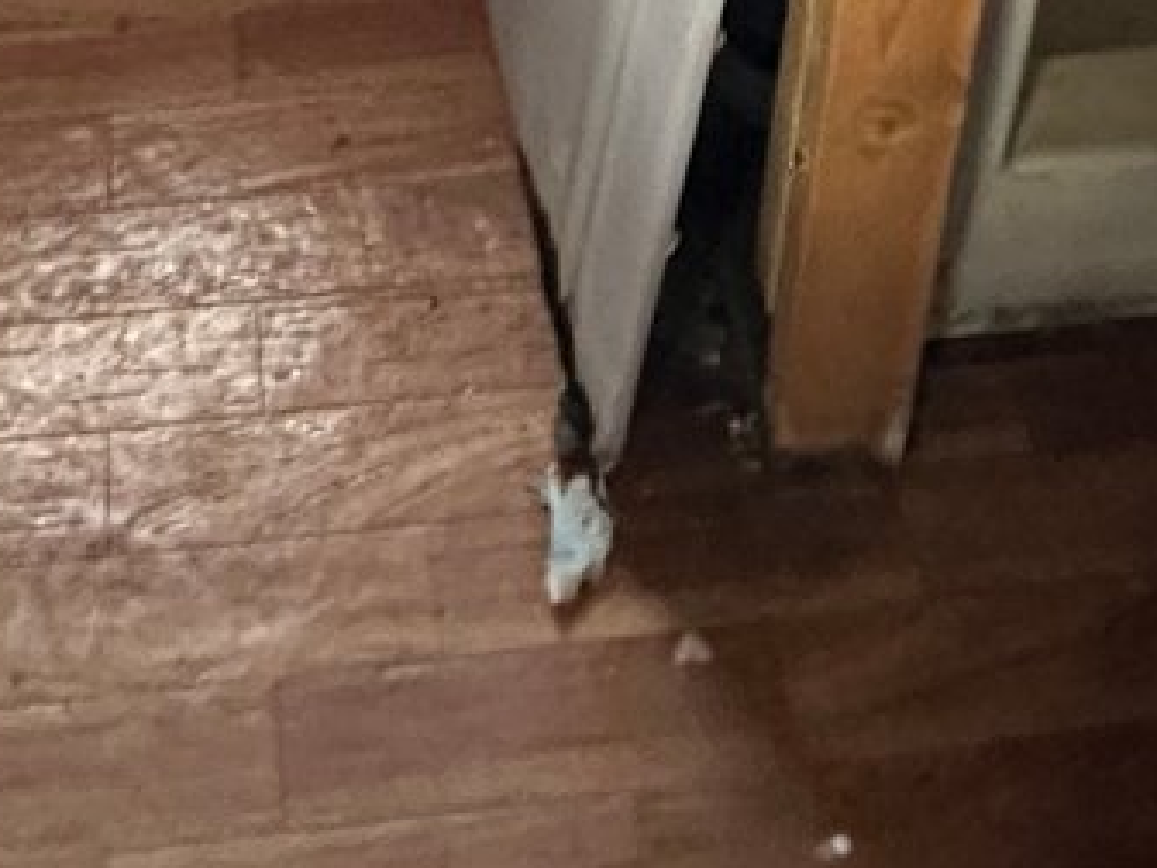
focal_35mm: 63
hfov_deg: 30.4
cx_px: 350
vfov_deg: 16.4
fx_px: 2106
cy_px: -973
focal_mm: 2.22
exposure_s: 1/60
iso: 640
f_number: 2.2
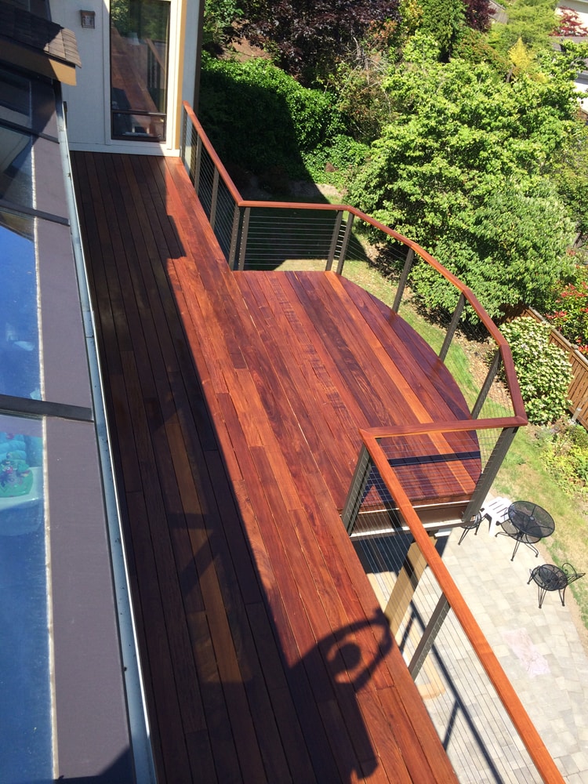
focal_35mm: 30
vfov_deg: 60.0
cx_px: 294
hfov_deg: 46.8
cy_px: 392
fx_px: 679
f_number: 2.2
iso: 32
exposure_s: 1/1208
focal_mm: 4.12
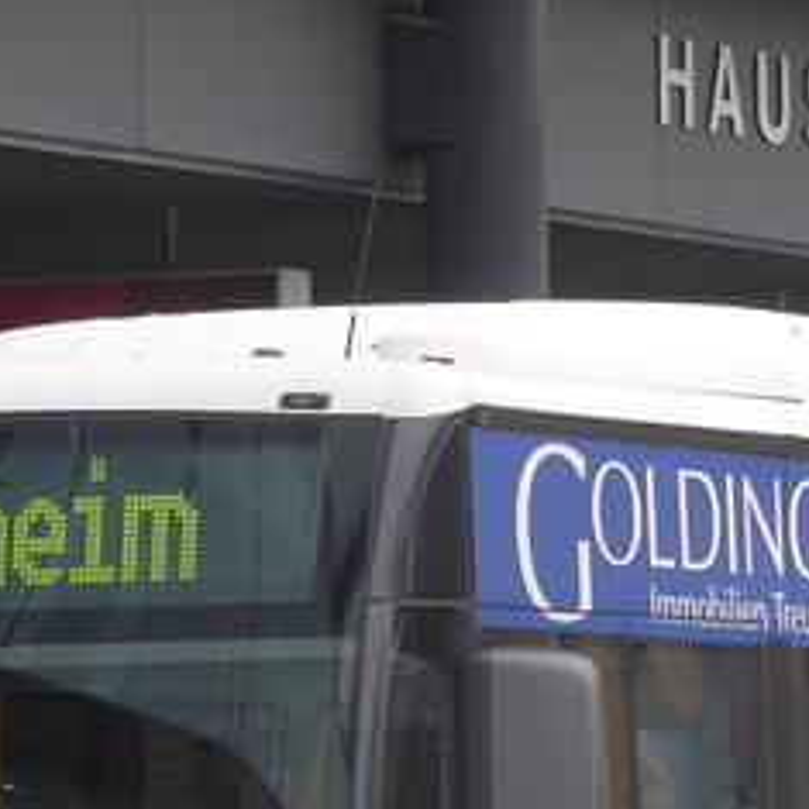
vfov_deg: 3.8
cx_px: 730
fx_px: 12295
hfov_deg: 3.8
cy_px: 544
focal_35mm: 465
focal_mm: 20.4
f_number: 4.8
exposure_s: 1/80
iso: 125
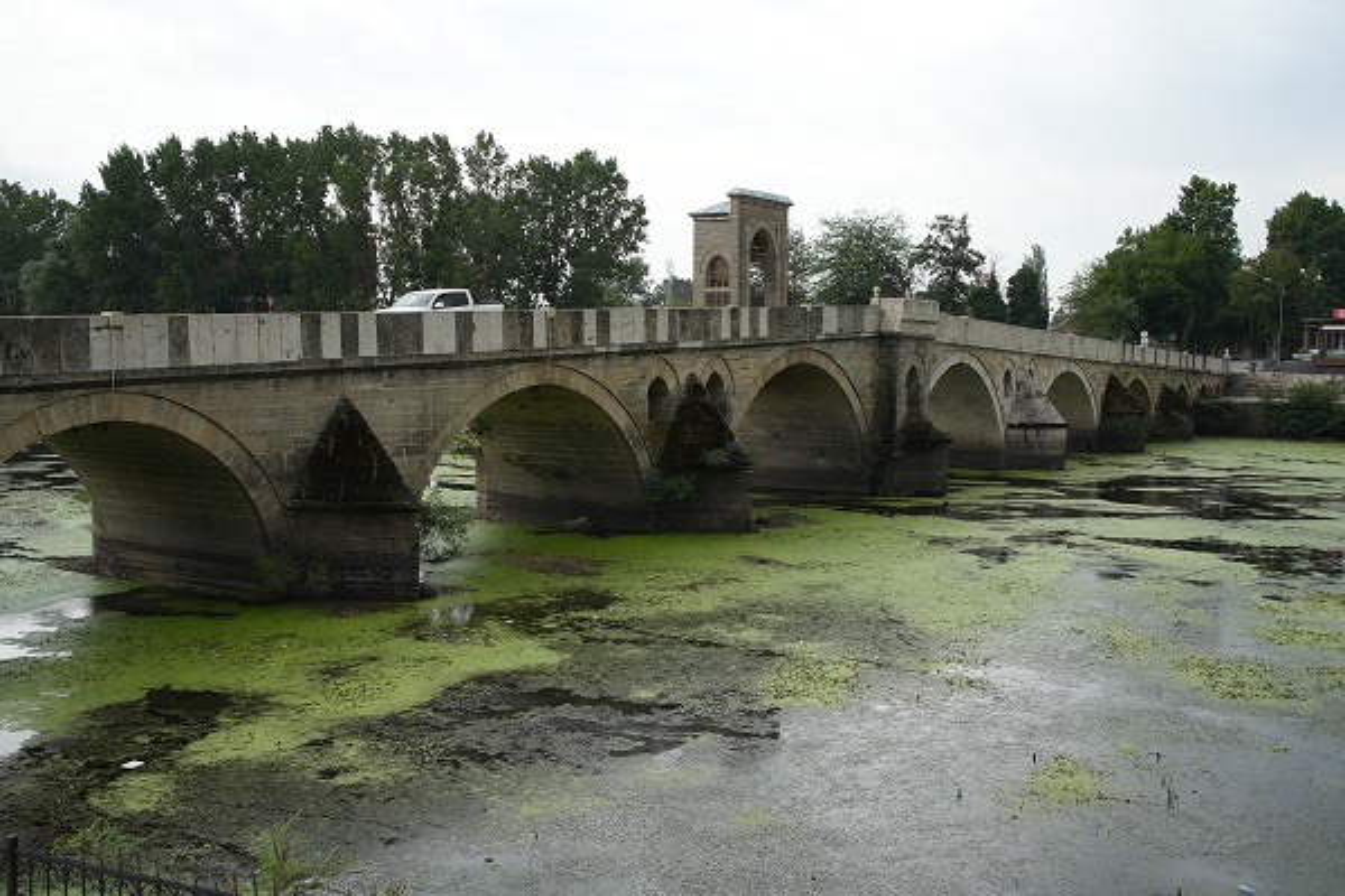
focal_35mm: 36
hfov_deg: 53.1
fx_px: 1345
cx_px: 672
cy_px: 448
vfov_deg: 36.9
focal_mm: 36
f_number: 8
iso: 5000
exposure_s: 1/6400
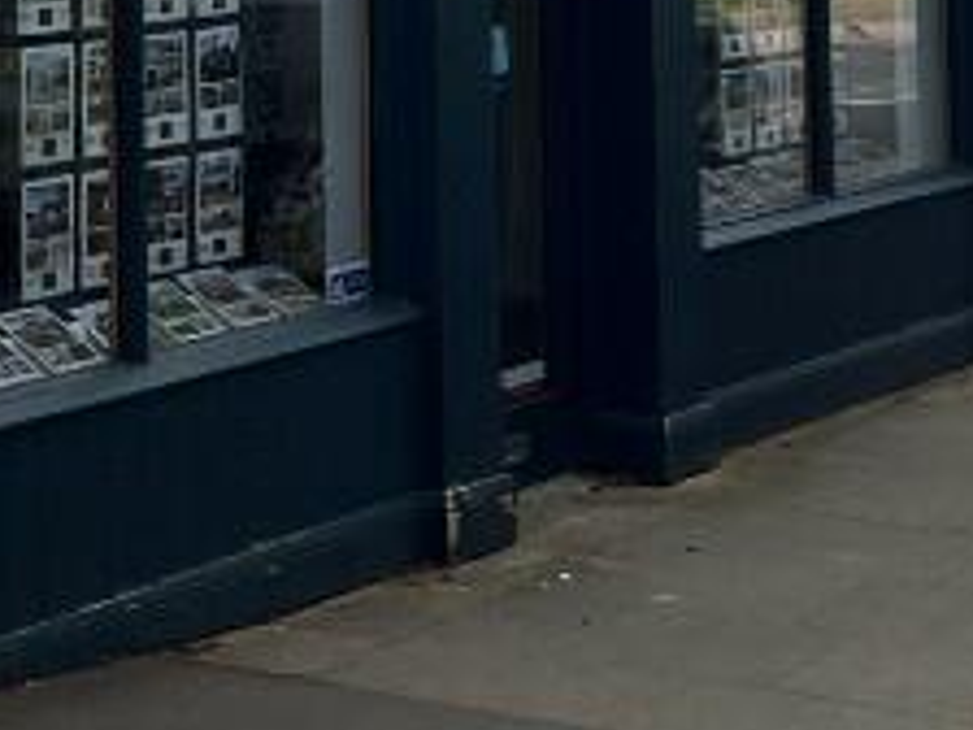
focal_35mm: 119
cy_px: -556
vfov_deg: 11.6
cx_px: 304
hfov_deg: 16.5
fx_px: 3345
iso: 50
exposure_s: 1/2899
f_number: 1.6
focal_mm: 5.1
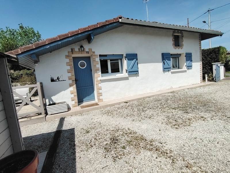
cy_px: 86
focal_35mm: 17
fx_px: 113
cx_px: 115
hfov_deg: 91.0
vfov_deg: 74.7
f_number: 2.2
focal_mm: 1.42
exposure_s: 1/3252
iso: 100
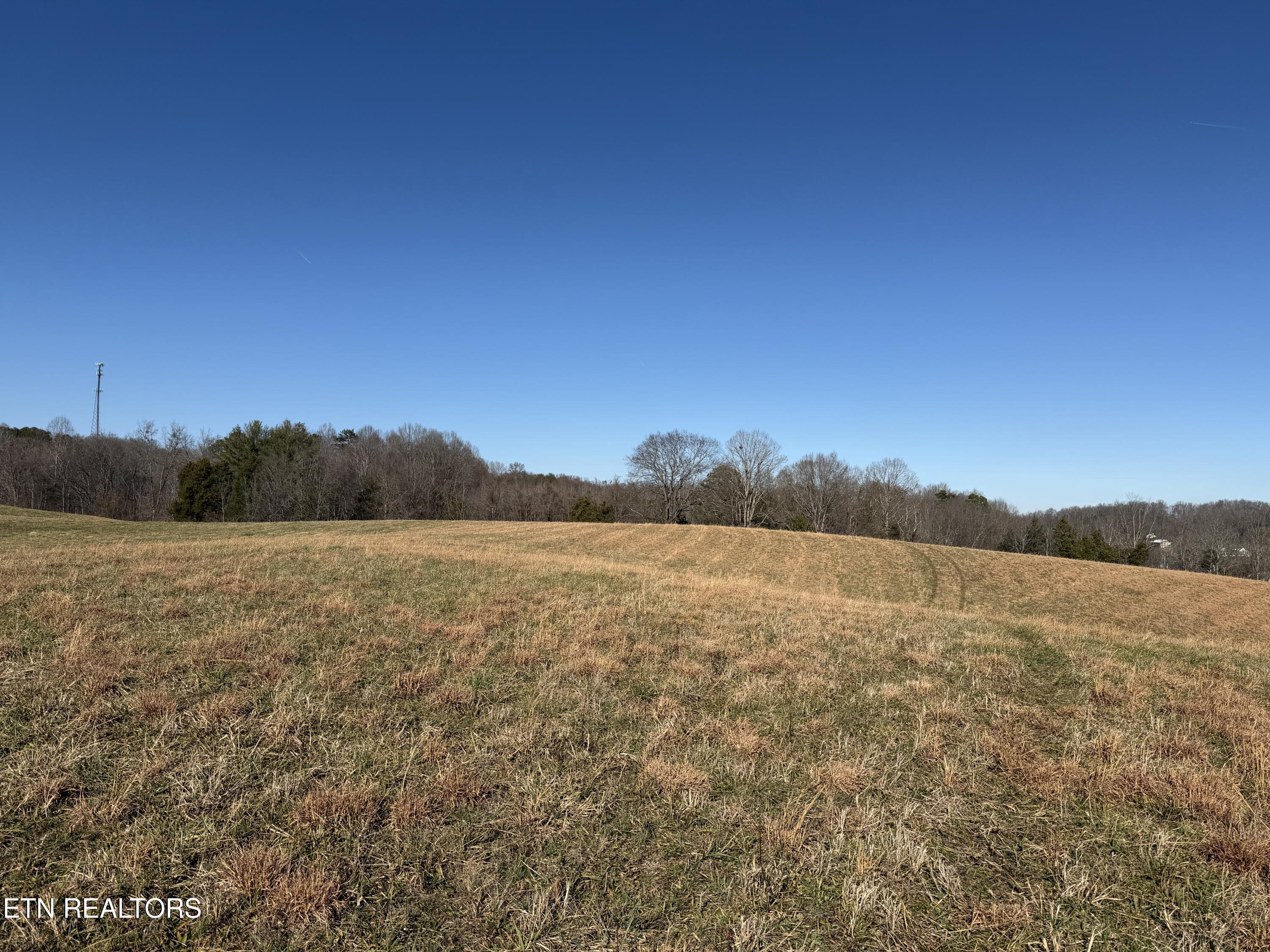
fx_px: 881
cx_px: 635
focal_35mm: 24
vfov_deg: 56.8
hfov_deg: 71.6
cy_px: 476
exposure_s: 1/7353
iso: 80
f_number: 1.78
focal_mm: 6.76
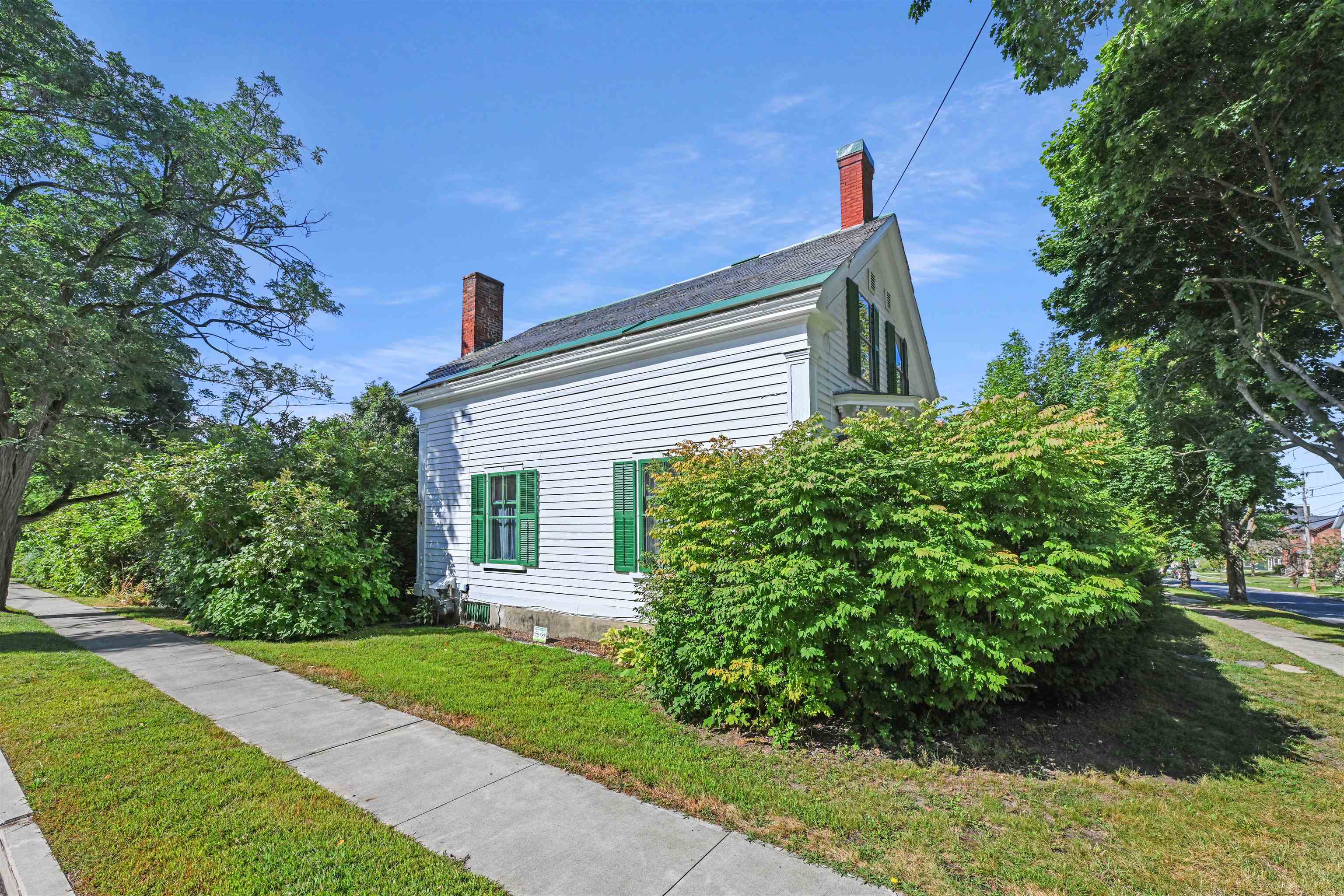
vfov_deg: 81.2
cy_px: 448
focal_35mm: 14
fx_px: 523
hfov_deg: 104.3
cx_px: 672
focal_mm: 14
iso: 400
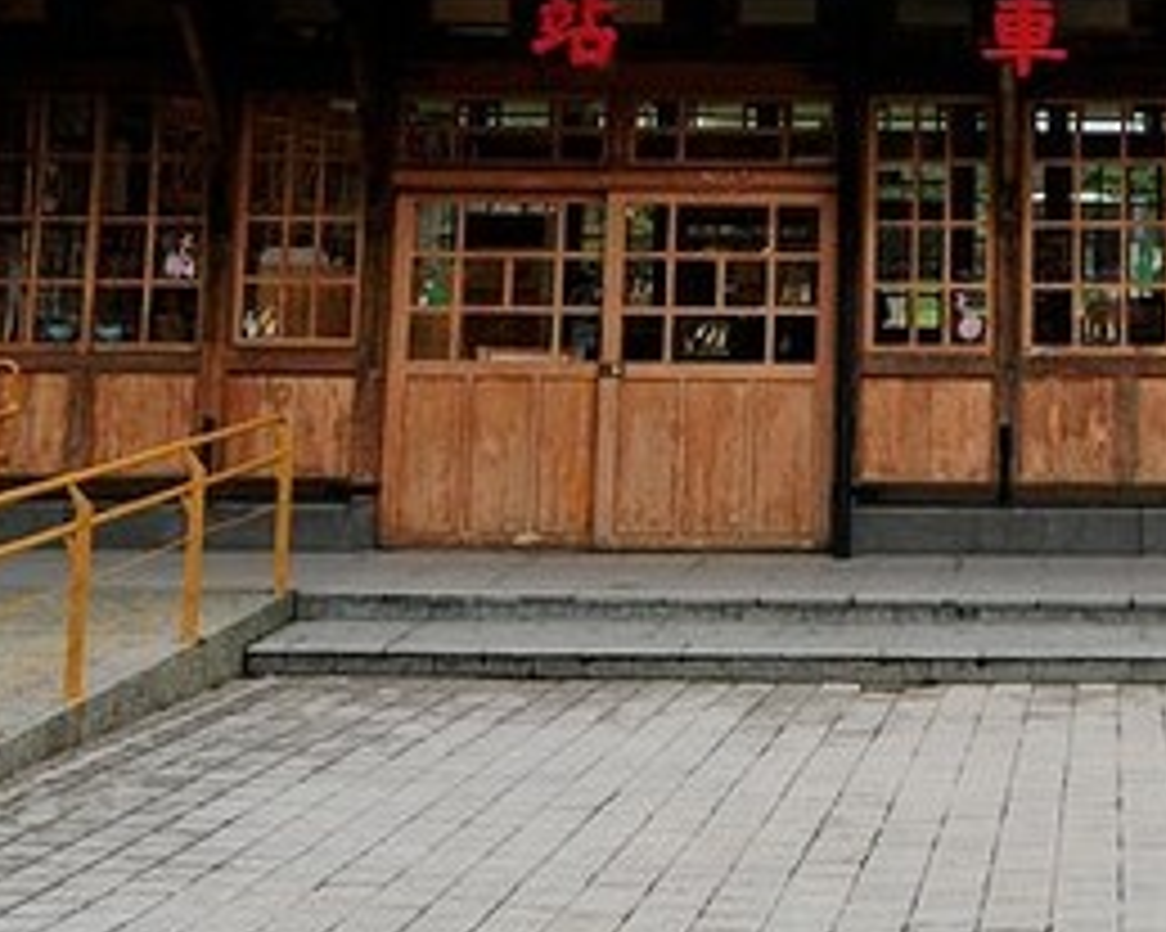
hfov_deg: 24.8
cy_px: -198
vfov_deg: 19.4
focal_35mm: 74
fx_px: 2553
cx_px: 1107
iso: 100
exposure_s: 1/100
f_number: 7.1
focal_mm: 24
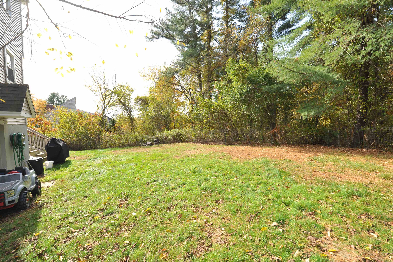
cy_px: 131
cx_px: 196
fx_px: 164
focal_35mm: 15
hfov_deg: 100.4
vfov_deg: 77.2
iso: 200
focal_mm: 15
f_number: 7.1
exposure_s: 1/160
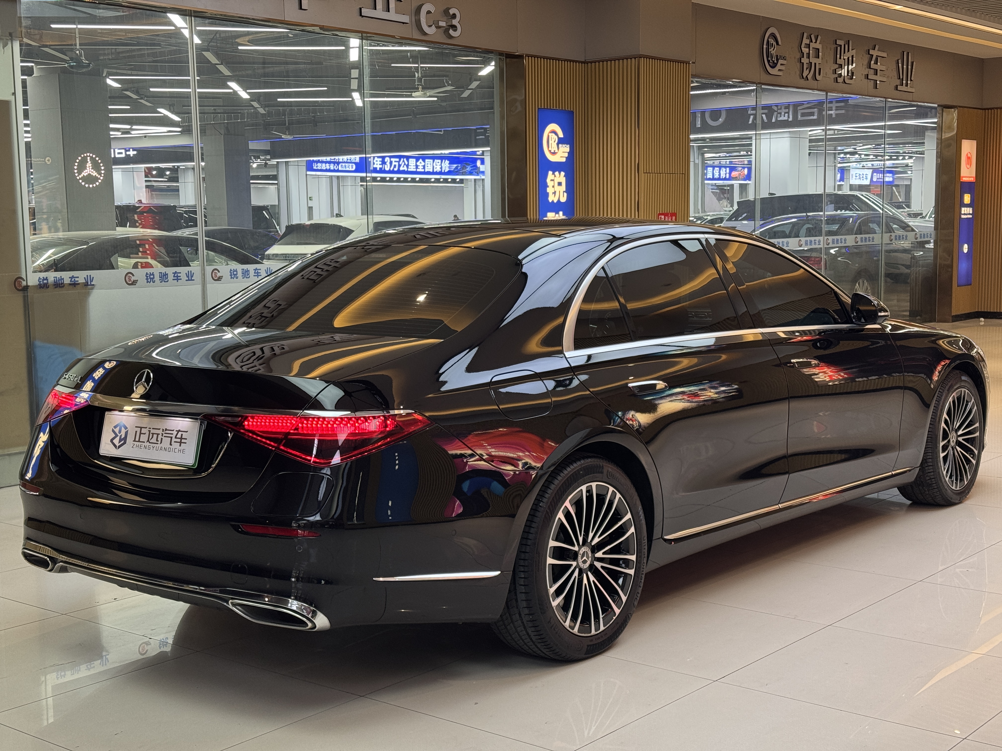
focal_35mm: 48
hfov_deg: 39.7
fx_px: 1389
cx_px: 501
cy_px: 376
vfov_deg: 30.3
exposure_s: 1/50
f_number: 1.78
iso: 80
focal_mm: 6.76
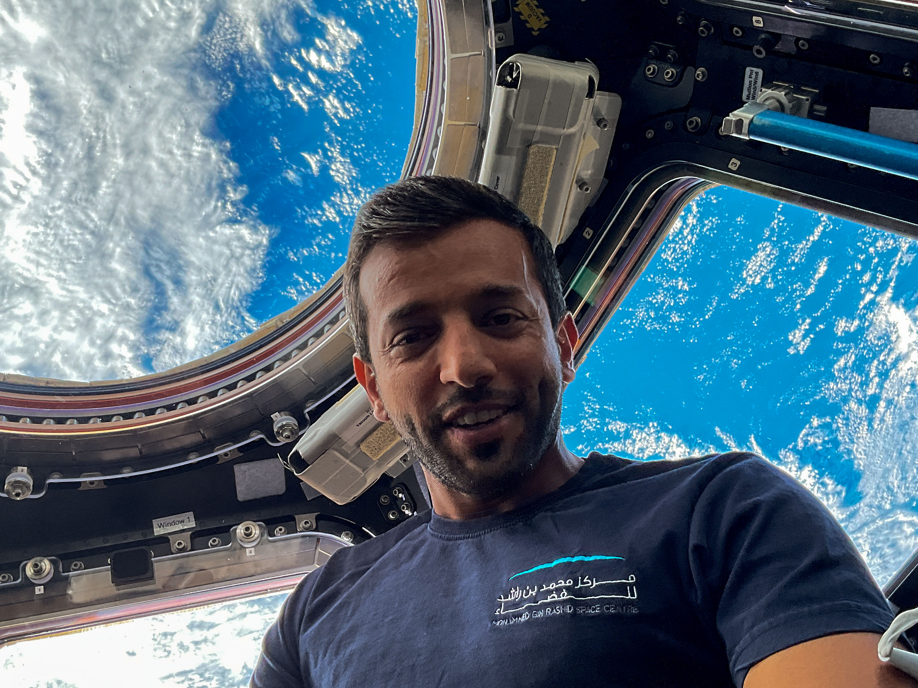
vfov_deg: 35.9
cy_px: 385
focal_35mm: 40
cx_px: 471
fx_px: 1061
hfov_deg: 46.8
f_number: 1.8
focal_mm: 3
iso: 16
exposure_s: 1/180
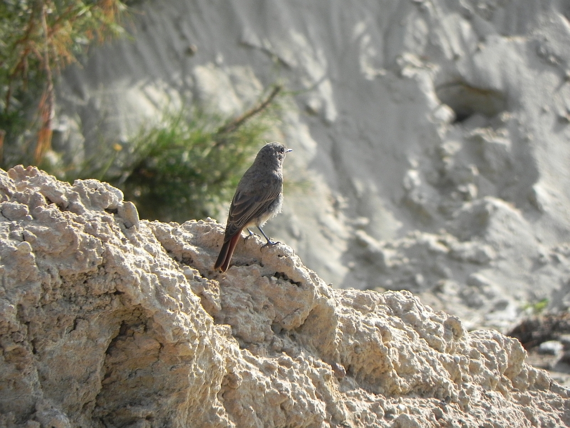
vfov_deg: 2.2
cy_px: 214
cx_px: 285
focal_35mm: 678
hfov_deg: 2.9
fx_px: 11164
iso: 160
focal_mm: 120
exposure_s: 1/340
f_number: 5.6
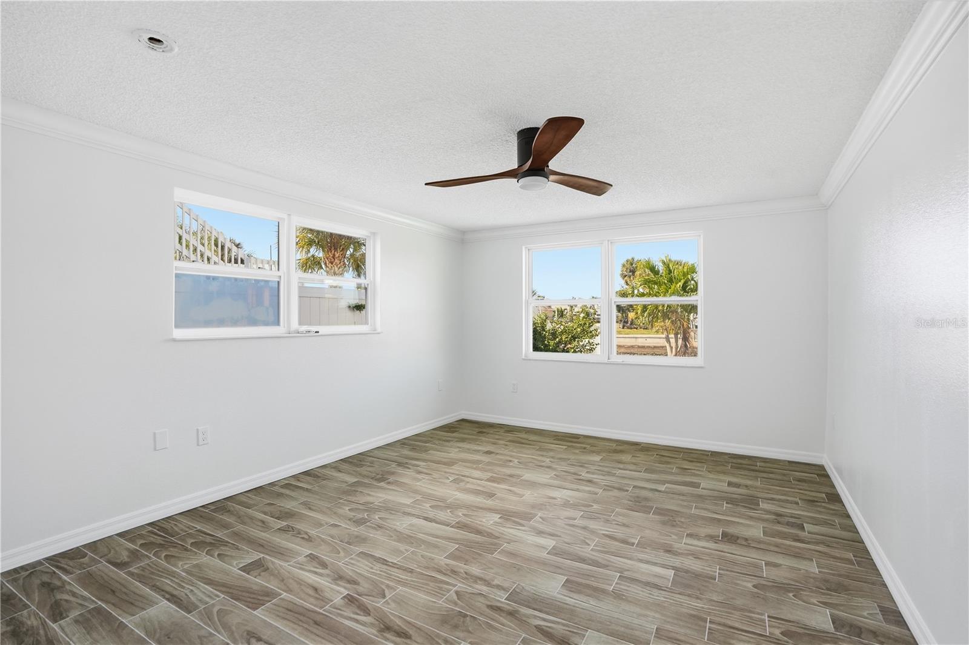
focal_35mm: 16
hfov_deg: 96.8
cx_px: 484
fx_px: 430
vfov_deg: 73.7
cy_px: 322
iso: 2000
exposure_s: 1/1000
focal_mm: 16
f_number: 5
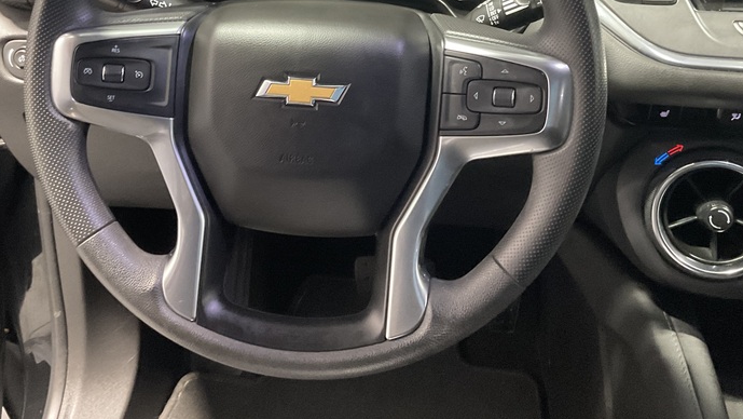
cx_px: 344
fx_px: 867
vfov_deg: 26.3
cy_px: 43
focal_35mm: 44
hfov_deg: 46.3
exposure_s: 1/40
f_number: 1.8
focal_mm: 3
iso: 250
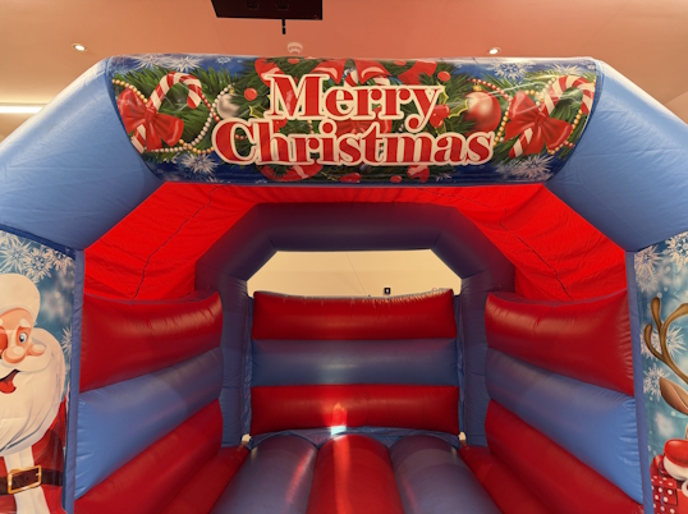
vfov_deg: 56.7
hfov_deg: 71.7
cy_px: 257
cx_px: 344
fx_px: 476
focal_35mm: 24
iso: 100
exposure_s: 1/50
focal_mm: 6.76
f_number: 1.78
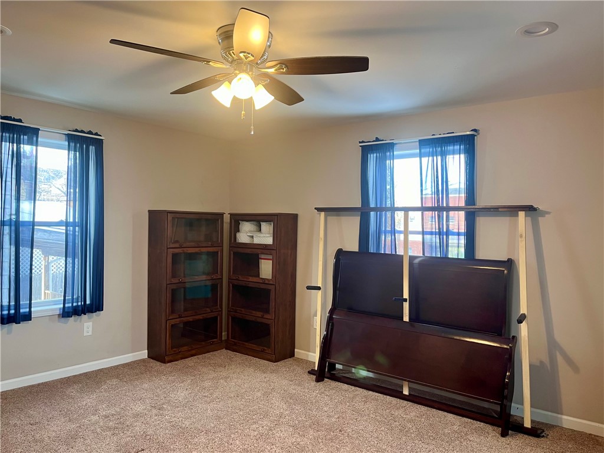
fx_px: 454
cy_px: 226
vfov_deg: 53.1
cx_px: 302
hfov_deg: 67.3
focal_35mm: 26
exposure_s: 1/60
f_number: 1.6
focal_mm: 5.1
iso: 100
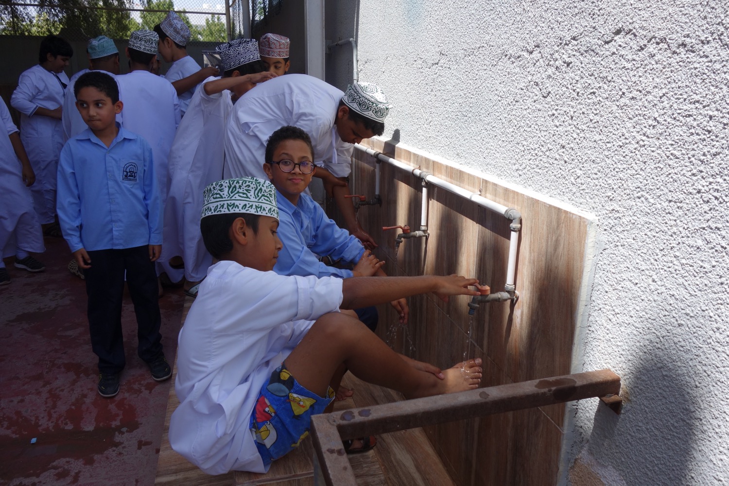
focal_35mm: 28
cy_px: 243
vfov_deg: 46.4
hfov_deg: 65.5
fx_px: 567
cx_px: 364
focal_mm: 10.4
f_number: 5.6
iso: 125
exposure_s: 1/320
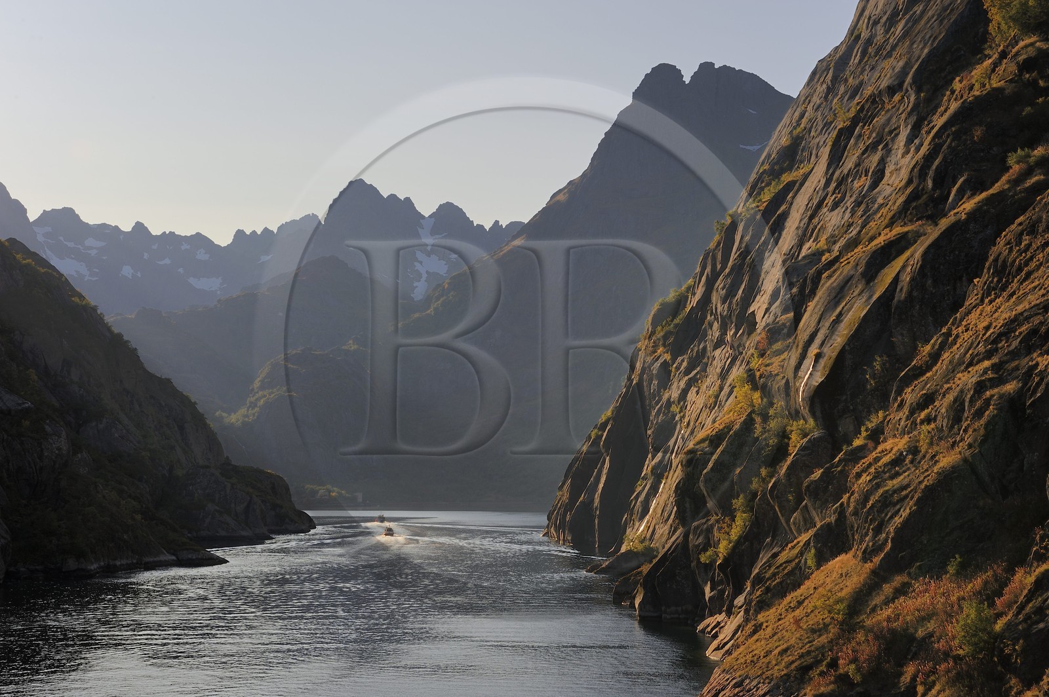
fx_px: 1922
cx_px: 524
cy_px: 348
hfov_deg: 30.5
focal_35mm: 66
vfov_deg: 20.6
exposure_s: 1/160
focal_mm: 66
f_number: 16
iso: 200
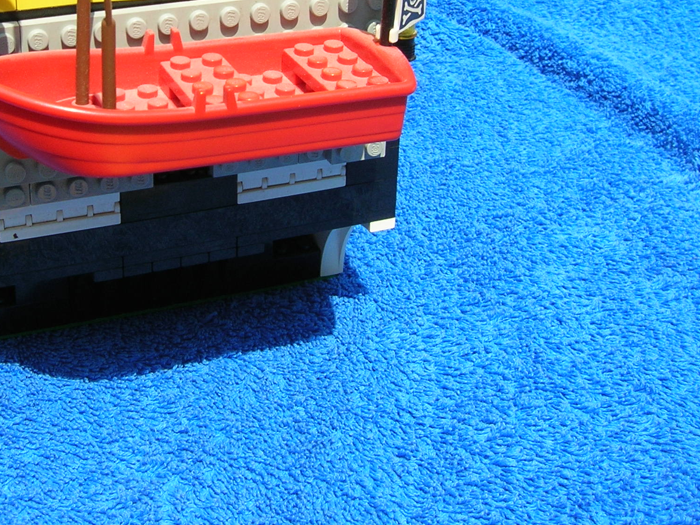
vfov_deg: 24.4
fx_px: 1193
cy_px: 92
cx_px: 190
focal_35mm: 59
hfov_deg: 32.2
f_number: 4.9
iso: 50
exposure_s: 1/278
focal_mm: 5.7
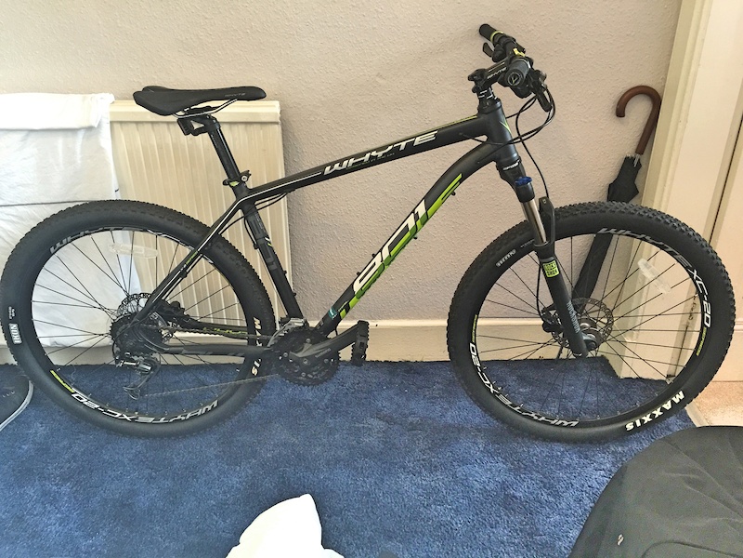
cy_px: 279
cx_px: 372
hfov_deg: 61.7
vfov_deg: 48.2
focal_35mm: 29
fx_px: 622
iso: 100
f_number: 2.2
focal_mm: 4.15
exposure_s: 1/15
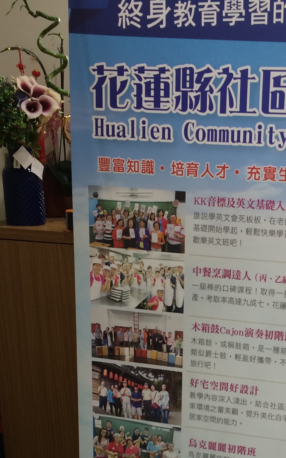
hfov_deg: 20.2
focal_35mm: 63
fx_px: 786
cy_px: 410
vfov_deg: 31.0
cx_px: 261
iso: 40
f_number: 2.2
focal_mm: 4.15
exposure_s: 1/30
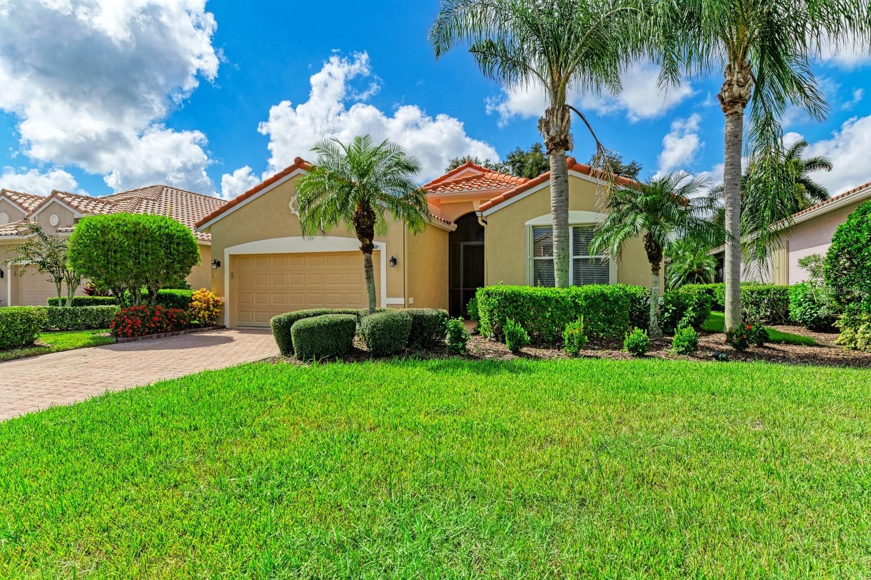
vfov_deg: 61.9
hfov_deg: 84.0
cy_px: 290
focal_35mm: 20
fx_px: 484
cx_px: 436
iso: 200
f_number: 9
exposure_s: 1/2000
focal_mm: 20
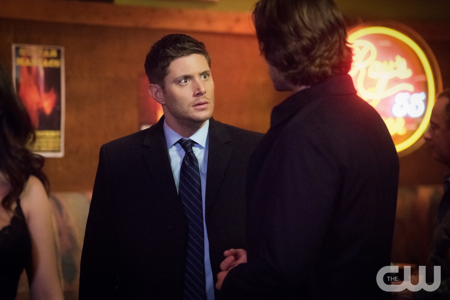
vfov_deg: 8.6
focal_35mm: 160
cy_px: 150
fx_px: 2000
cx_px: 225
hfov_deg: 12.8
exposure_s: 1/125
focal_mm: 160
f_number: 2.8
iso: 12800
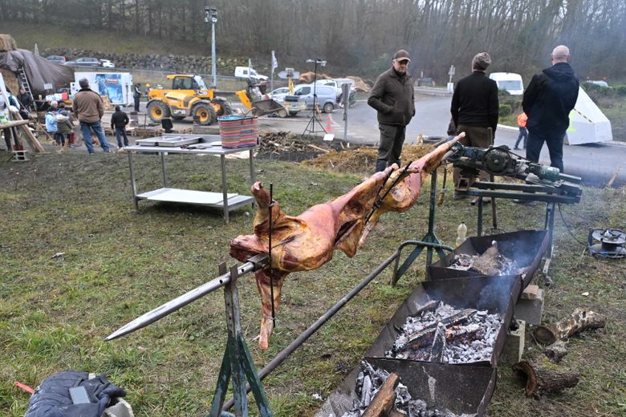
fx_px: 487
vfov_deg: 46.4
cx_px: 313
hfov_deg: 65.5
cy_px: 208
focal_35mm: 28
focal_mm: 28
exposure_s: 1/640
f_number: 6.3
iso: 1250
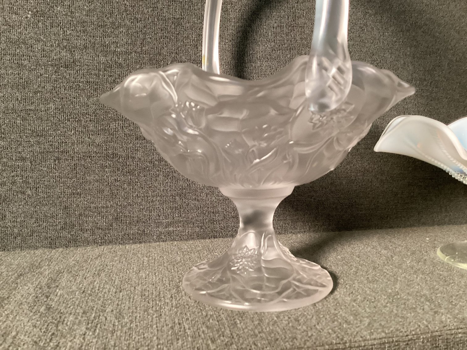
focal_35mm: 31
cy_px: 175
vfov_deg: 45.4
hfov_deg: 58.3
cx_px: 234
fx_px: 418
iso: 400
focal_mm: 3.3
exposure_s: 1/40
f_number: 2.4
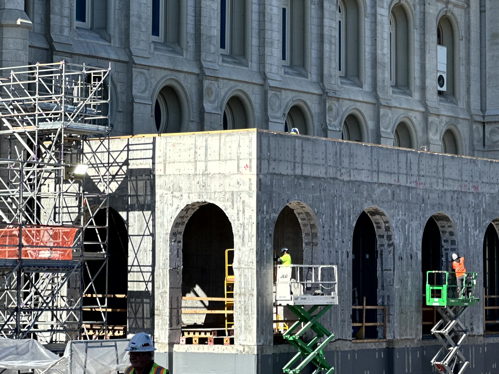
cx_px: 308
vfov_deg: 12.0
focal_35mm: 123
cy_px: 145
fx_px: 1773
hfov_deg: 16.0
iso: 32
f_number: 2.8
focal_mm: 9
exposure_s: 1/404
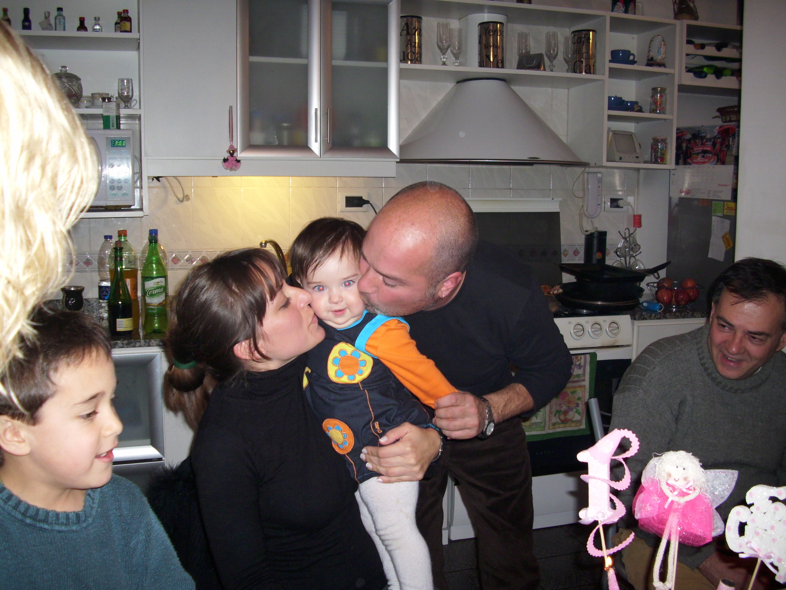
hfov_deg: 58.4
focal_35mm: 31
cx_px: 393
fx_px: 704
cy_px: 295
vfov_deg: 45.4
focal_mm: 6.2
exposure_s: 1/60
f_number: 2.8
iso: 100
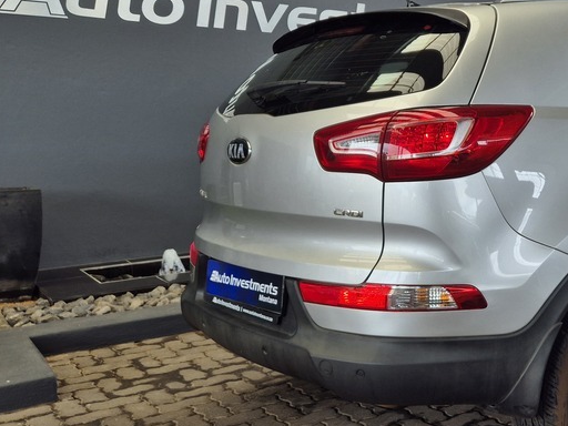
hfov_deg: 38.1
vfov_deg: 31.5
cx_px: 524
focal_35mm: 46
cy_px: 202
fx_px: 755
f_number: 1.8
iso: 25
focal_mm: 5.4
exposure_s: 1/258
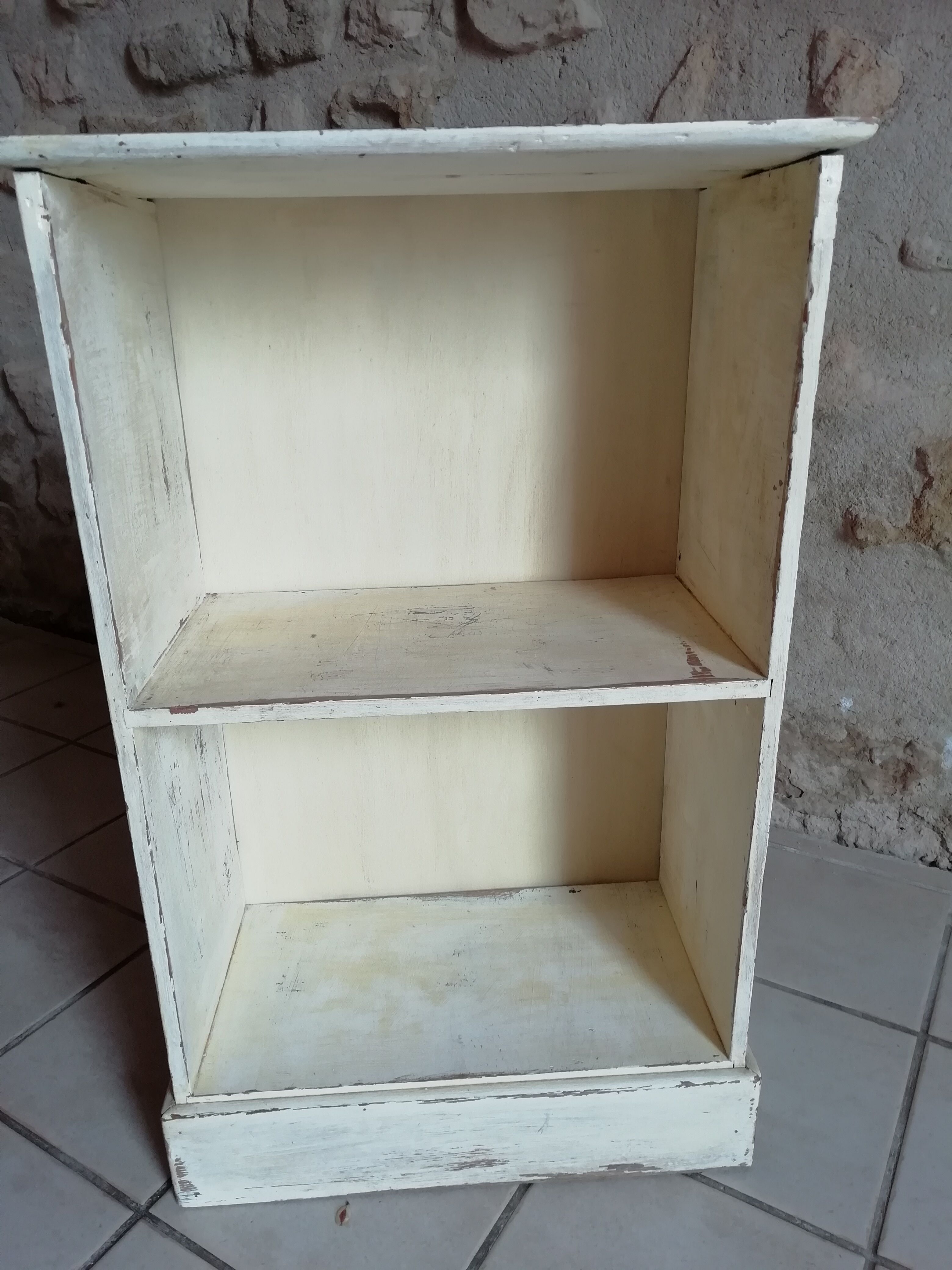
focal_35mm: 26
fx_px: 953
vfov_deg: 67.3
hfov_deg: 53.1
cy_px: 635
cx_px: 476
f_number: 2.2
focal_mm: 3.46
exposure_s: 1/50
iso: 80
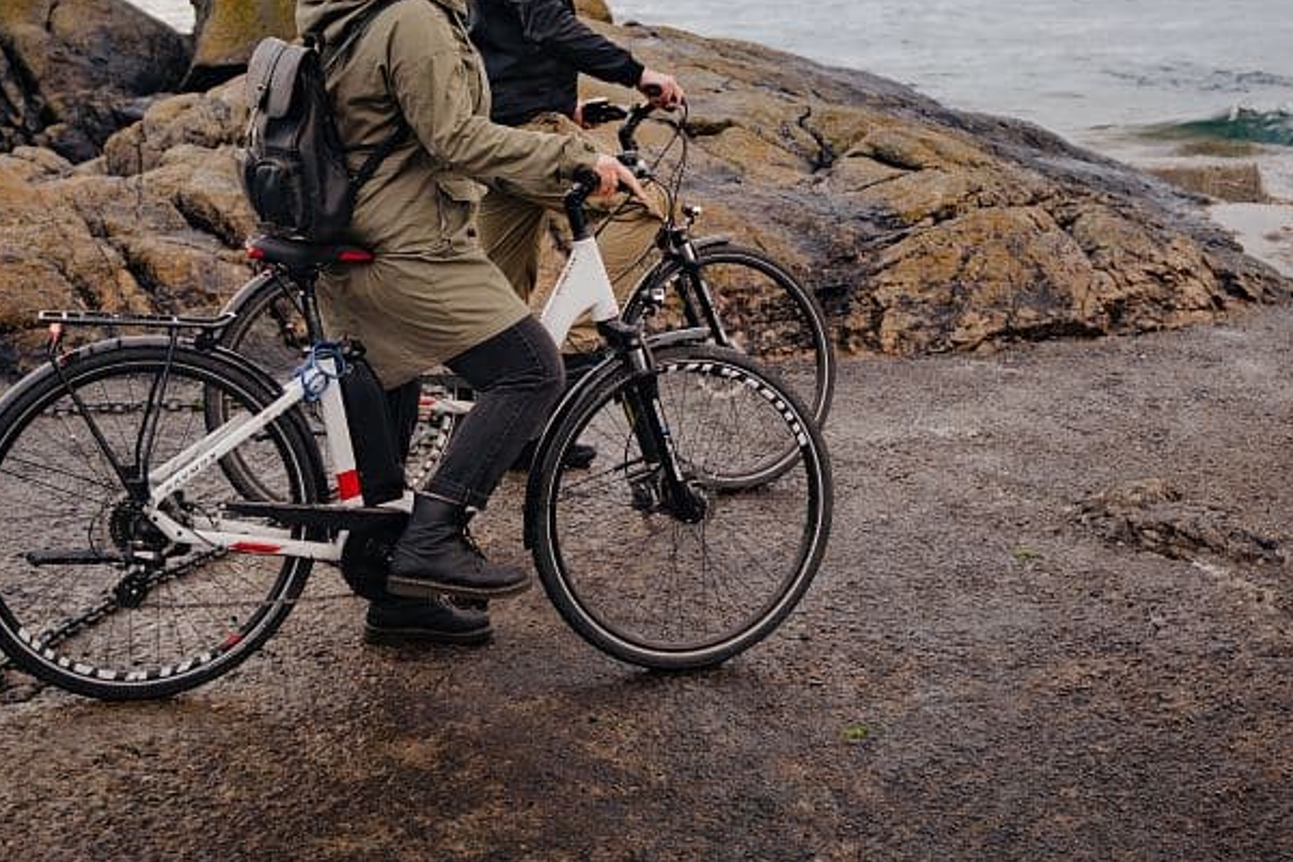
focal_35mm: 58
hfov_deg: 34.3
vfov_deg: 22.6
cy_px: 22
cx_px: 815
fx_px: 2083
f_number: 2.8
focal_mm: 29
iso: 100
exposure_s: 1/40
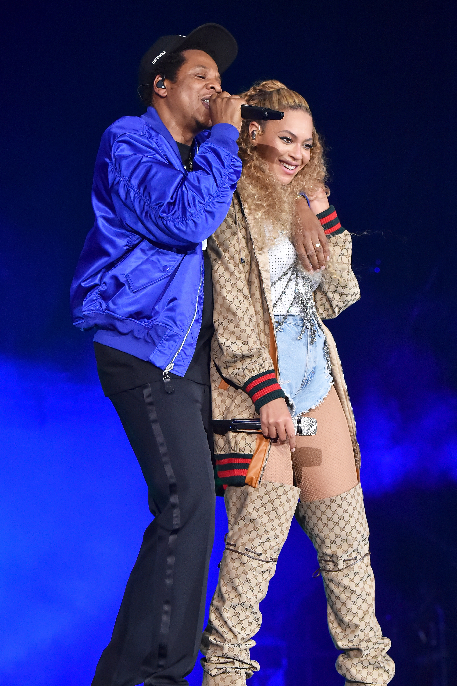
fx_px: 2288
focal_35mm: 120
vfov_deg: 17.1
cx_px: 228
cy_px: 343
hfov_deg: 11.4
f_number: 5.6
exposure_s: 1/800
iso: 6400
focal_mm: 120
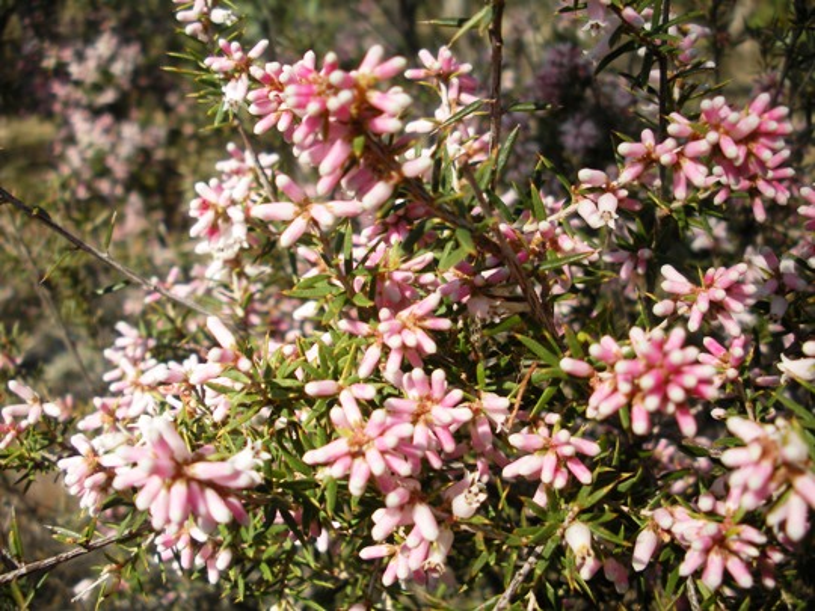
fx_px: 824
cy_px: 306
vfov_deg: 40.7
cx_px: 408
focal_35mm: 35
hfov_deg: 52.6
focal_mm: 6.3
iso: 64
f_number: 3.5
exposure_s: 1/380
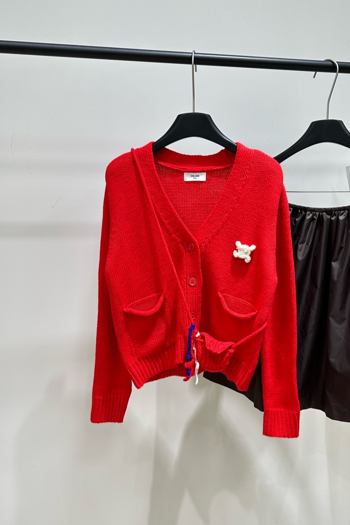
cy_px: 293
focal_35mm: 32
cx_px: 191
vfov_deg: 58.6
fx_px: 466
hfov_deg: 41.1
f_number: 1.78
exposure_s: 1/121
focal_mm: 6.86
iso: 100
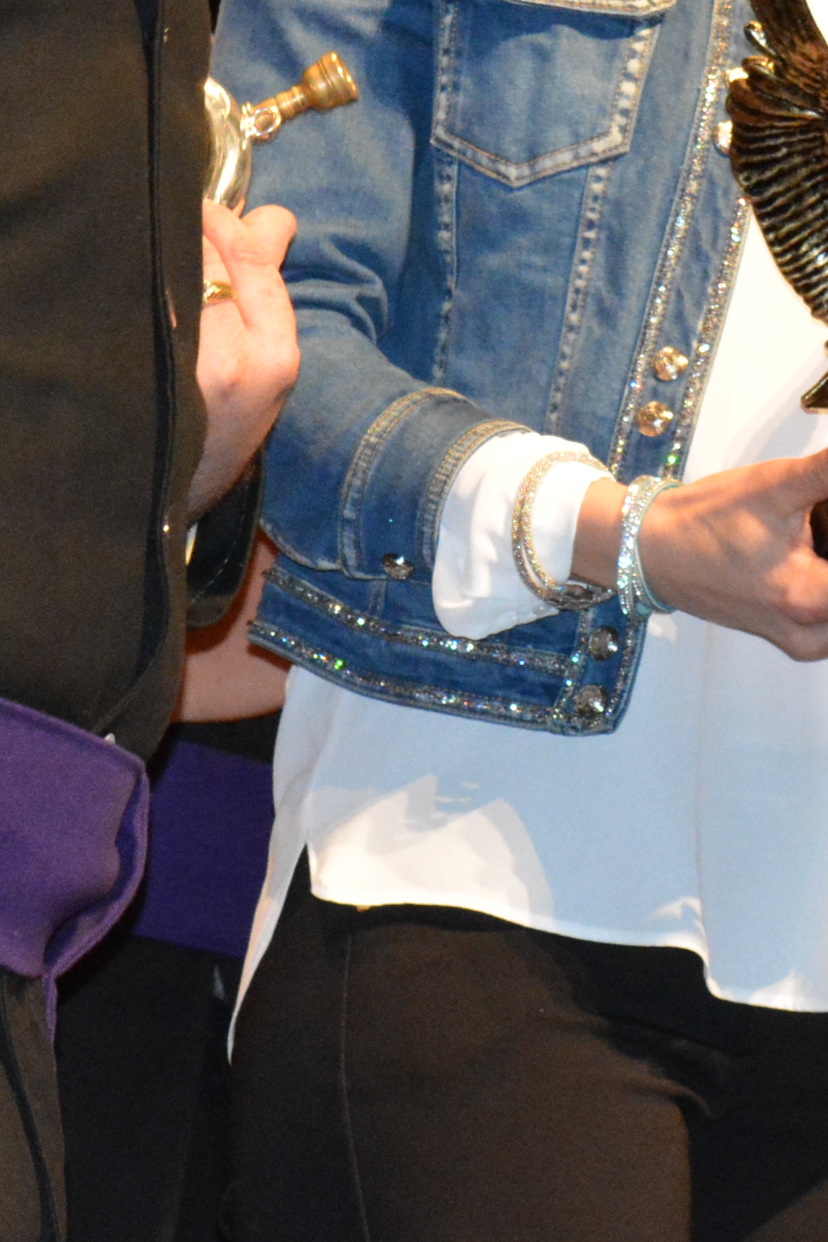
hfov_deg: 4.8
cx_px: 843
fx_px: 9959
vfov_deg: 7.1
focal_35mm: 289
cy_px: 98
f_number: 5.6
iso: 3200
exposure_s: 1/60
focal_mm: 55
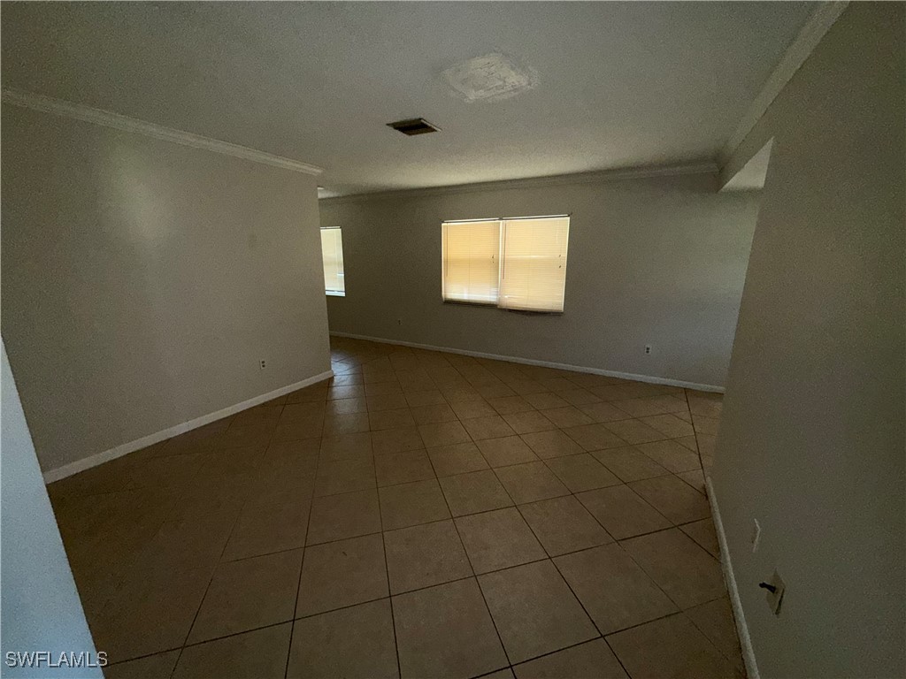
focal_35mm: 14
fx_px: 366
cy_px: 340
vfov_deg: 85.7
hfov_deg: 102.1
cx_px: 453
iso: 125
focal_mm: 2.22
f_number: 2.2
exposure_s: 1/60
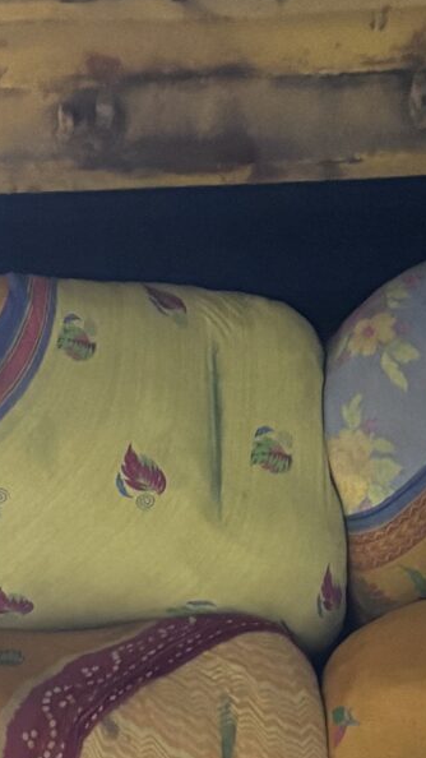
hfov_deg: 9.9
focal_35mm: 122
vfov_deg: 14.6
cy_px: 1502
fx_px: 2451
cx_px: 319
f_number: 1.6
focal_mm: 5.96
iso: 500
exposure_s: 1/25
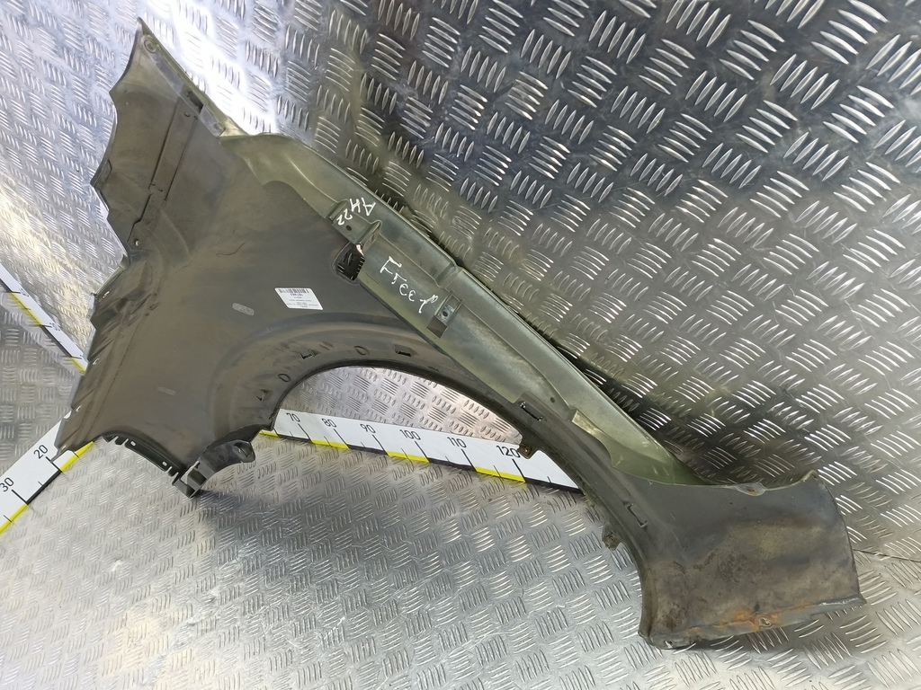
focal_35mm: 23
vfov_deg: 58.9
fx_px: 612
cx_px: 460
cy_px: 345
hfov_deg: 73.9
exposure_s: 1/50
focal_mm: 4.11
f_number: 1.6
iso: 185
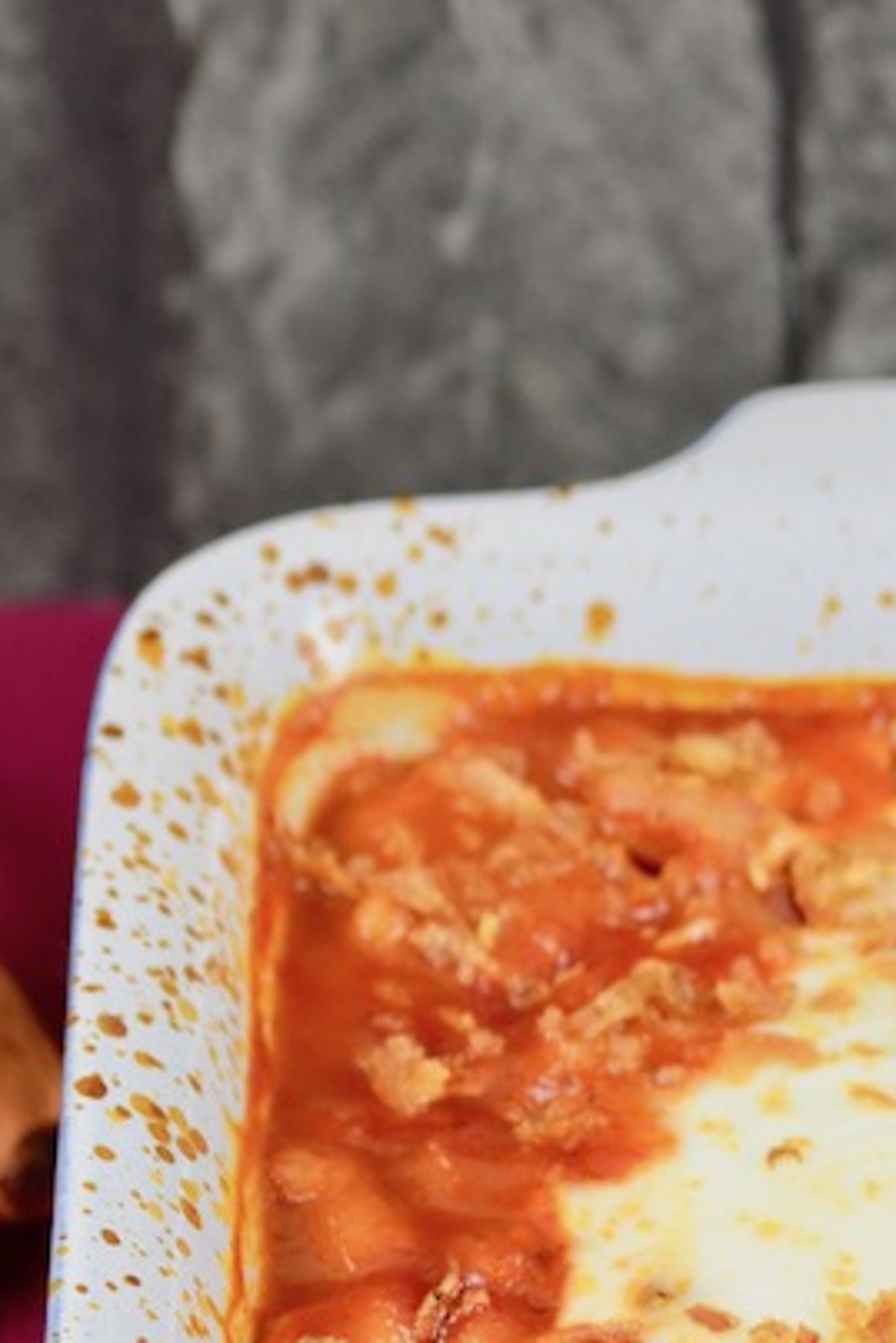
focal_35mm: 400
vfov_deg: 5.1
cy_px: 1580
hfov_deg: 3.4
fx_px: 14929
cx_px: 1114
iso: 400
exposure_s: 1/100
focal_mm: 105
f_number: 4.5
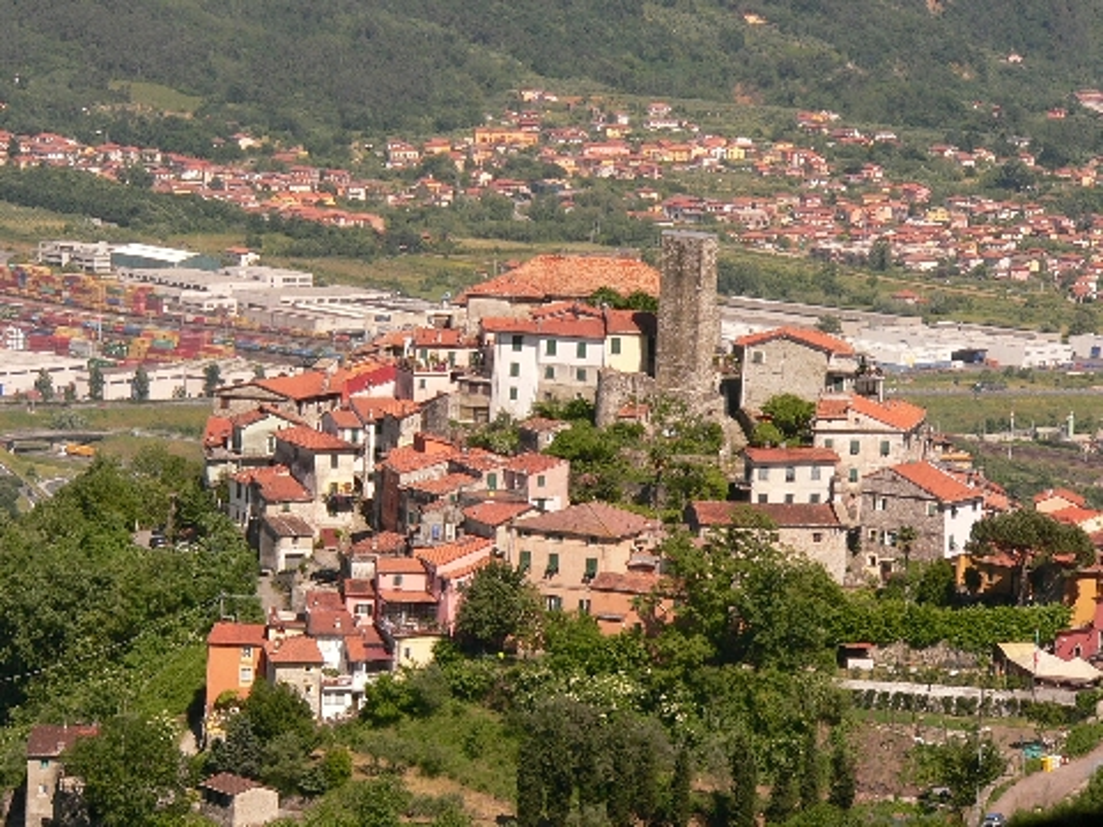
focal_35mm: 159
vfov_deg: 9.3
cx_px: 552
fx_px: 5066
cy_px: 414
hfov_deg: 12.4
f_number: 5.6
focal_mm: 26.5
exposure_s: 1/1000
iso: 200
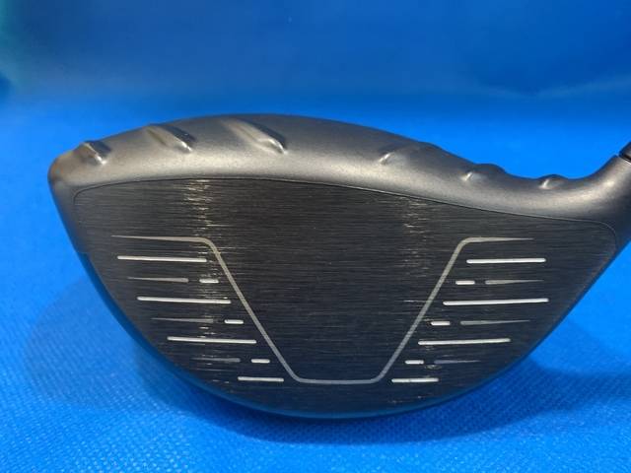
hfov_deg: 67.3
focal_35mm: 26
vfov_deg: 53.1
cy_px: 236
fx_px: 474
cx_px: 316
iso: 250
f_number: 1.8
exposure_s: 1/40
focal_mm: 4.25
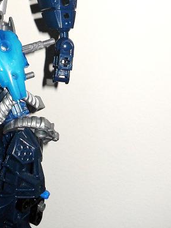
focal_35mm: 83
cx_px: 7
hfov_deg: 17.4
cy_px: -38
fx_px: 548
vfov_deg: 22.0
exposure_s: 1/45
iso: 100
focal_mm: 6.2
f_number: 8.9
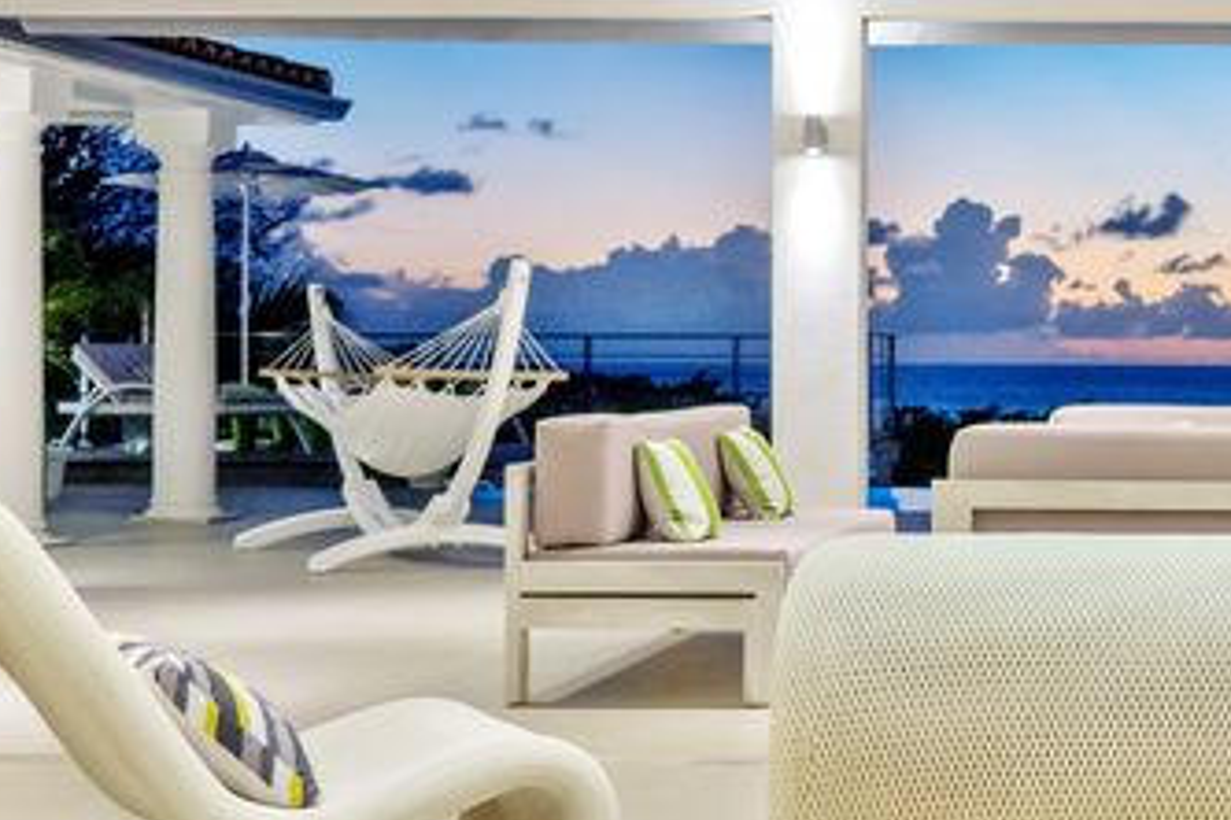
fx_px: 2462
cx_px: 1301
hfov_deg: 26.2
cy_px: 563
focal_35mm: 72
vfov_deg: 18.9
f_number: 2.8
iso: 400
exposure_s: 1/30
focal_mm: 10.91
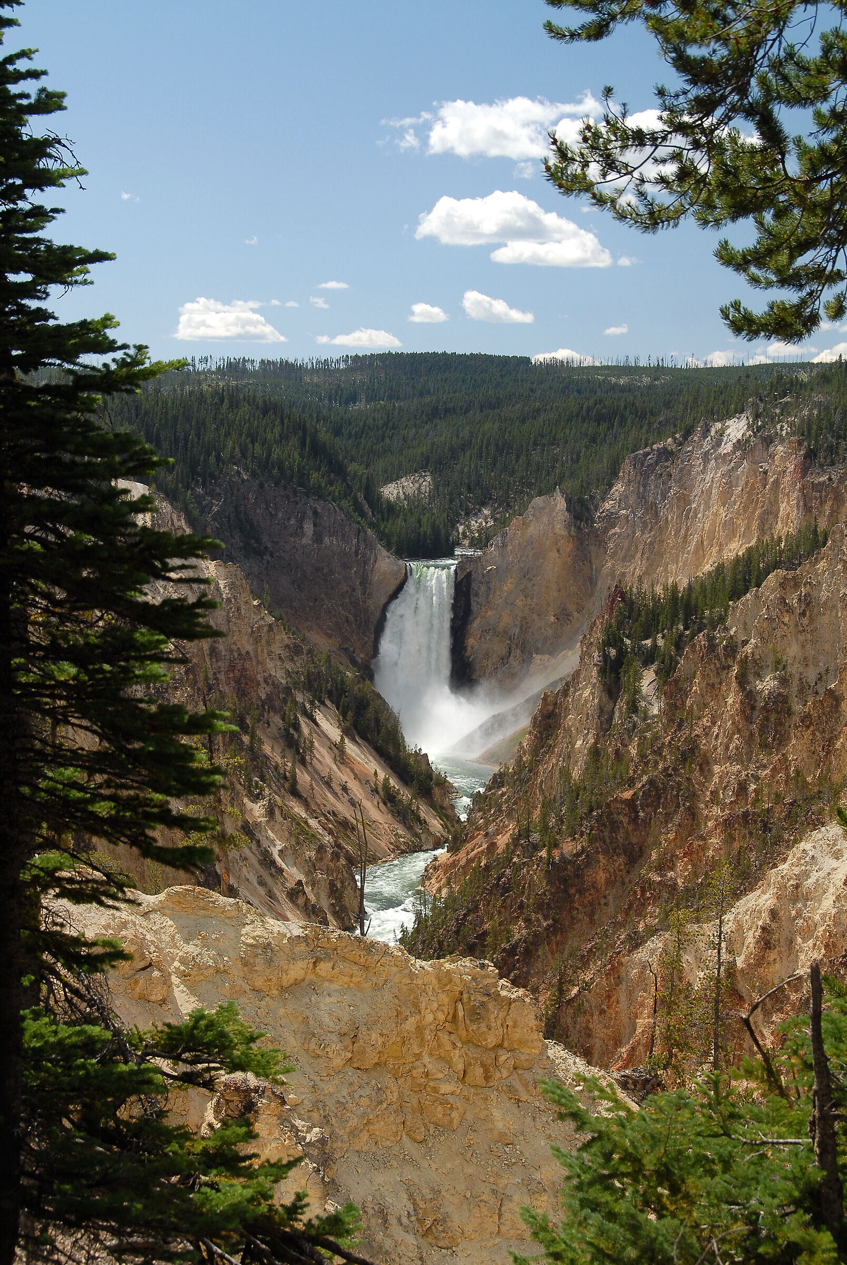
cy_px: 632
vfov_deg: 30.5
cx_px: 424
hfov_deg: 20.7
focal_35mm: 66
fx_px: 2322
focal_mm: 44
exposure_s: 1/60
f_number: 8
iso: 100
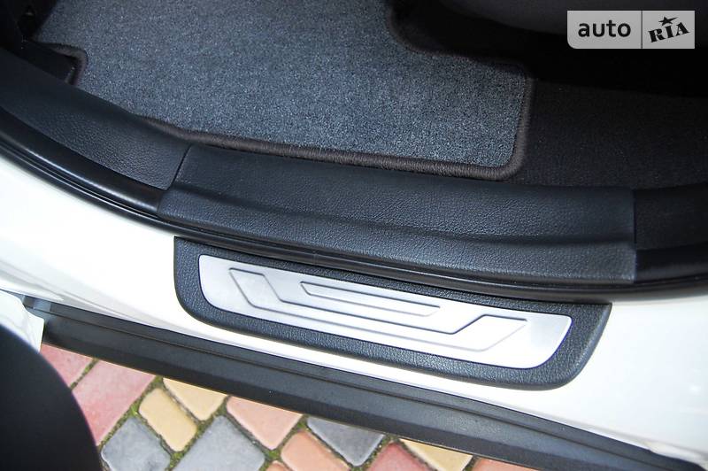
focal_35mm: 27
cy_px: 236
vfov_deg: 47.9
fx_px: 531
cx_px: 354
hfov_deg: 67.4
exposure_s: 1/60
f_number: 3.5
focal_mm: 18
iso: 360
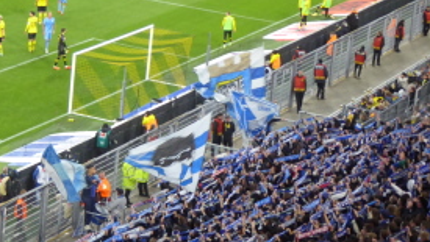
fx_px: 1608
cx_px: 147
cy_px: 130
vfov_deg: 8.6
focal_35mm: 141
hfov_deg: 15.2
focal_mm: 14.1
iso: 400
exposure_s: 1/50
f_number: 4.7
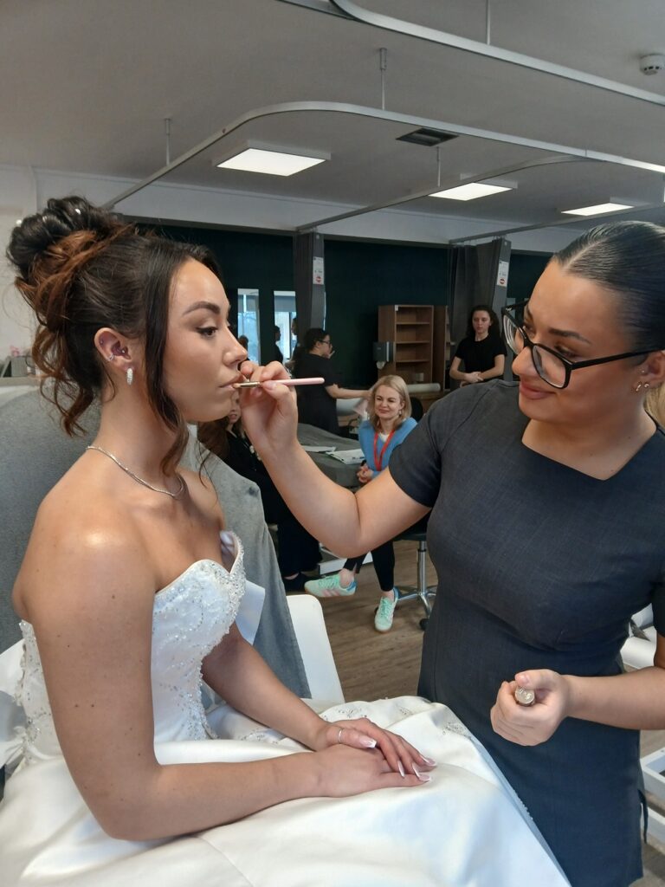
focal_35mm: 26
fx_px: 666
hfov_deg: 53.1
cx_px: 332
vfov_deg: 67.3
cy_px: 444
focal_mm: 3.98
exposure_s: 1/50
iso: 160
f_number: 1.8
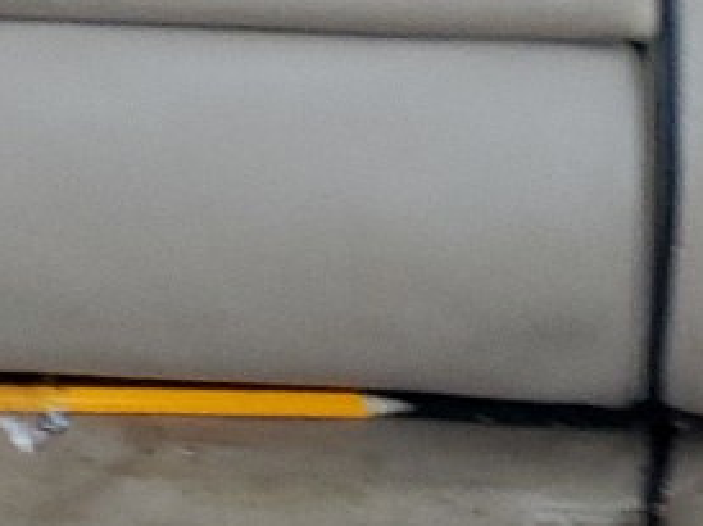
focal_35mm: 152
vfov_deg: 8.8
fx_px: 3084
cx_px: 326
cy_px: -759
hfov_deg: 13.0
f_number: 1.5
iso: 129
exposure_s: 1/60.2
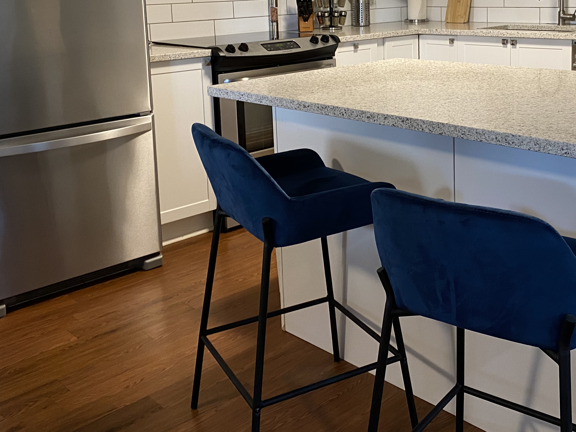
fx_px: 715
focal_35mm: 43
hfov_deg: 43.4
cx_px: 367
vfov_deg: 32.5
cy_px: 77
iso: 160
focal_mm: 4.25
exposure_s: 1/60
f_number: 1.8
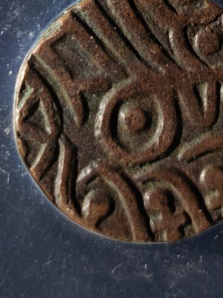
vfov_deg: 10.6
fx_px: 1564
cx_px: 152
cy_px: -117
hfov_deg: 8.2
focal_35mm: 182
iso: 50
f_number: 1.63
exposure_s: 1/223
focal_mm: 5.85
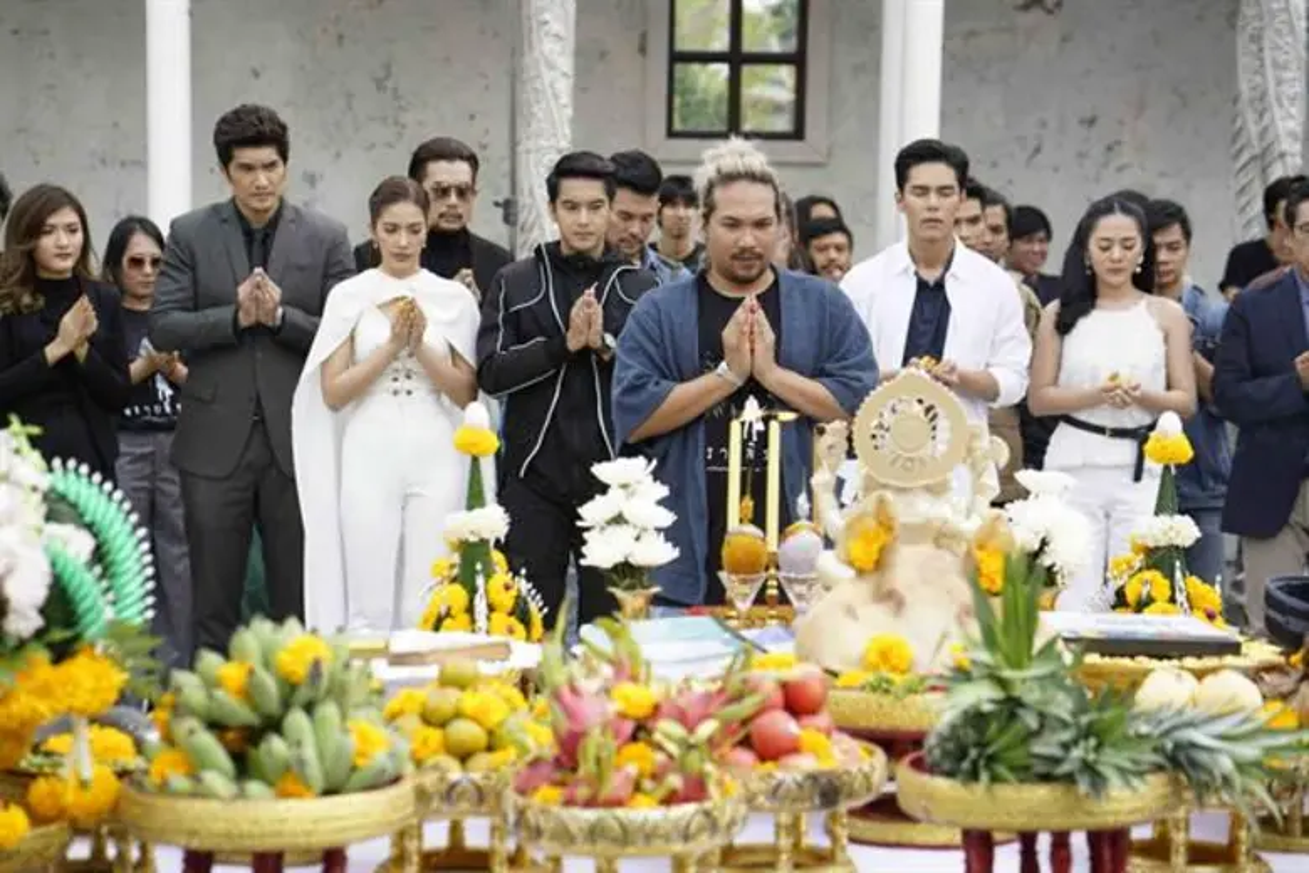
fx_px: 3090
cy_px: 436
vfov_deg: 16.1
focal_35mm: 85
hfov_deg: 23.9
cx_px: 654
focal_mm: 85
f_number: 4
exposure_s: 1/200
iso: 100
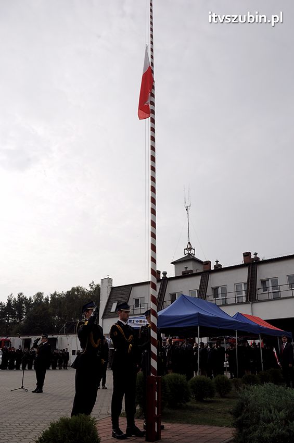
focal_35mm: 27
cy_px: 222
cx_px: 147
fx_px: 331
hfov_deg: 47.8
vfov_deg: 67.4
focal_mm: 18
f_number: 13
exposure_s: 1/640
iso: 500
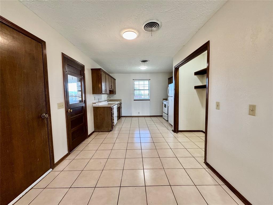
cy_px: 102
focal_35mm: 14
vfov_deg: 85.7
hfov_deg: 102.1
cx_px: 136
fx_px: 110
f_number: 2.2
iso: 250
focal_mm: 2.22
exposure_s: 1/120
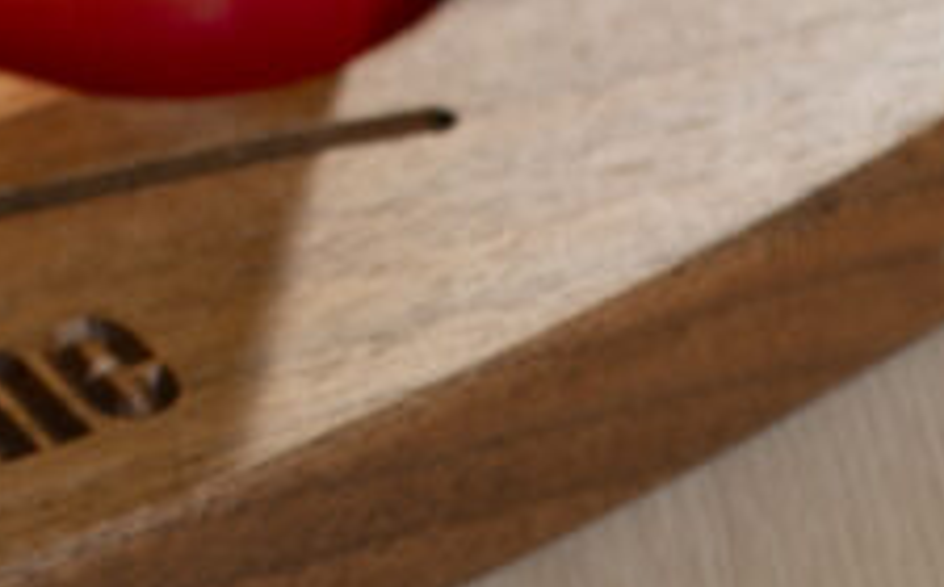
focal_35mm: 488
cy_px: -182
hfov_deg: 4.3
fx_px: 12539
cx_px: -940
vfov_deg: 2.7
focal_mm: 105
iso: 160
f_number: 8
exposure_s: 1/160
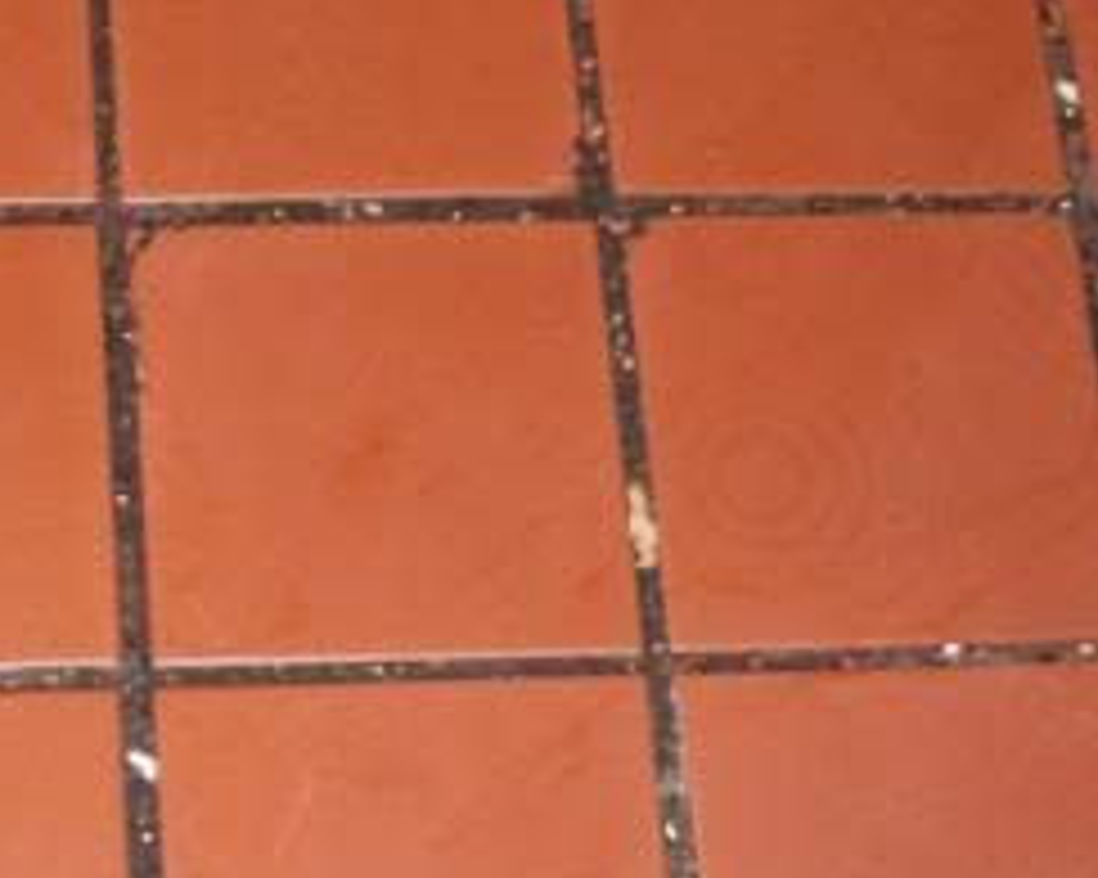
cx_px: -50
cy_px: 477
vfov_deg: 13.8
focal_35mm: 112
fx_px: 3638
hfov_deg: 16.7
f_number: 3.1
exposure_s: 1/60
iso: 160
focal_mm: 6.3
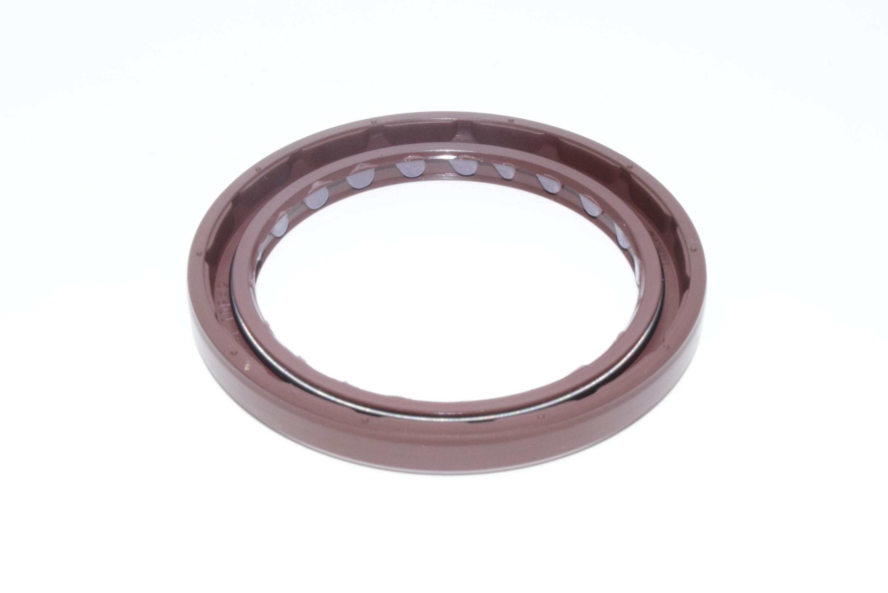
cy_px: 296
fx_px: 1481
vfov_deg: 22.7
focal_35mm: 60
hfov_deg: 33.4
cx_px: 444
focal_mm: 40
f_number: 32
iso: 1600
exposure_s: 1/60
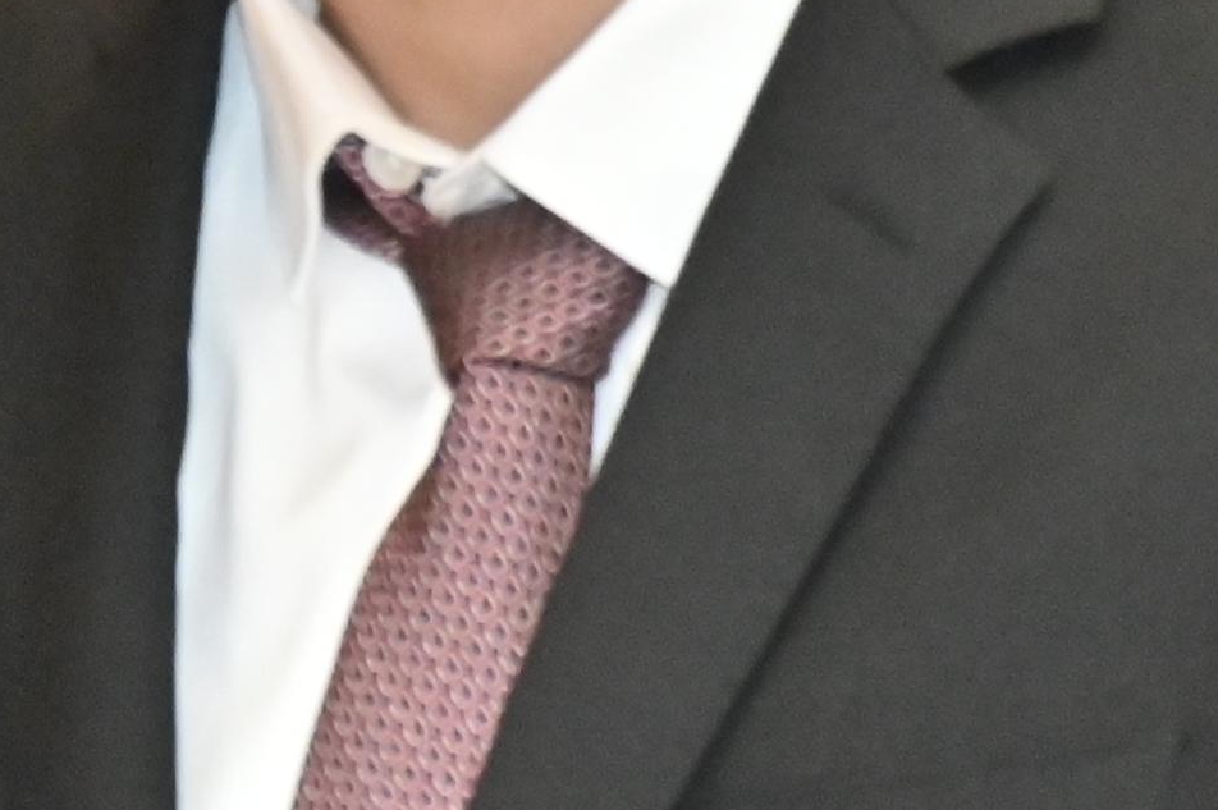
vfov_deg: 2.1
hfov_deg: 3.0
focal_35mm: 667
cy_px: -732
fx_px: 22547
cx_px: 3699
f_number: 6.3
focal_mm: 105
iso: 4000
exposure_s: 1/125
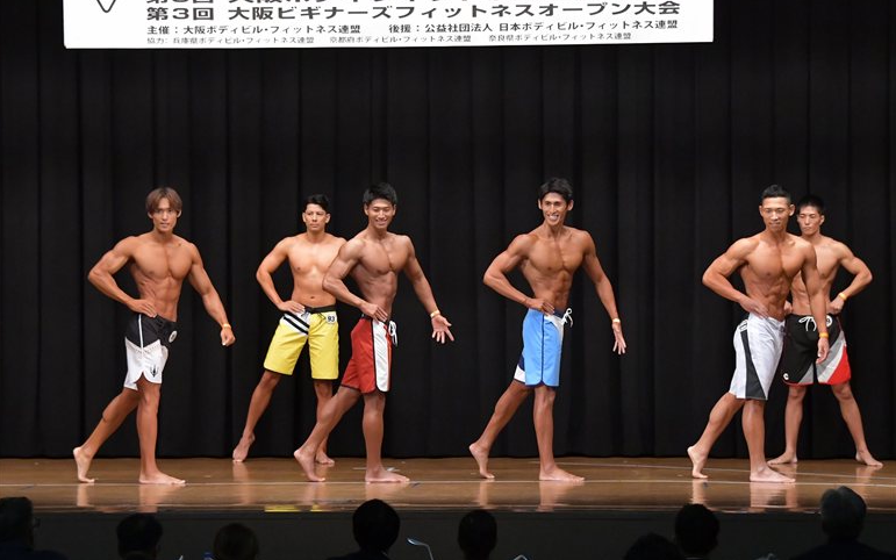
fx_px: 3175
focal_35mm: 130
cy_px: 268
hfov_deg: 16.1
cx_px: 447
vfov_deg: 10.1
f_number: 5.6
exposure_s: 1/400
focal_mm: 85
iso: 6400
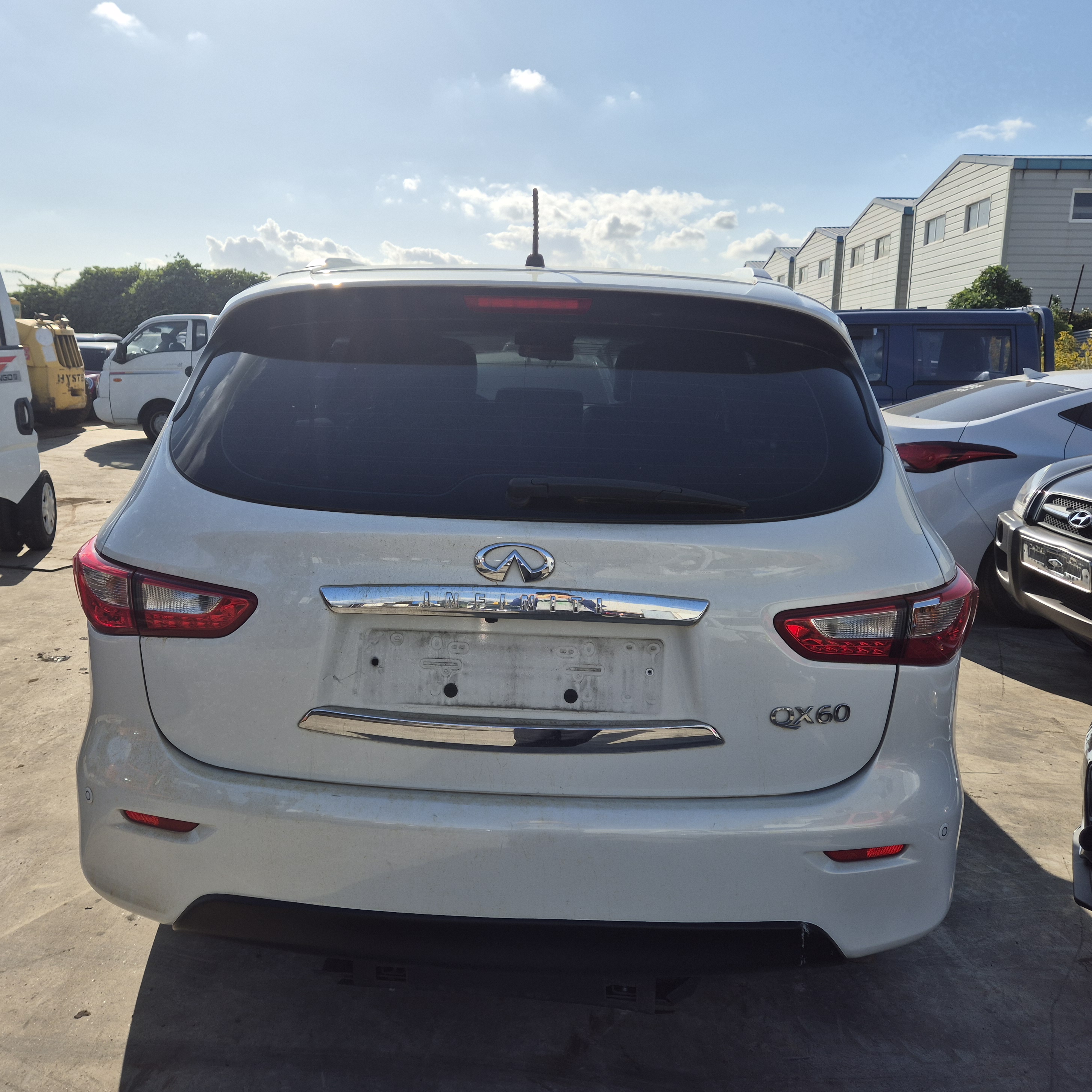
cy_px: 532
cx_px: 523
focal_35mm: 28
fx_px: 999
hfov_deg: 57.3
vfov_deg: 57.3
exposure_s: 1/3480
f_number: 1.8
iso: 25
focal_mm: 5.4
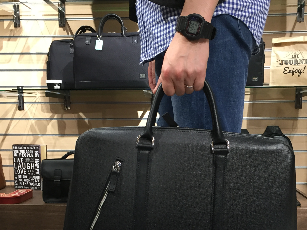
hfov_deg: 39.7
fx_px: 426
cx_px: 159
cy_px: 181
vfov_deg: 29.6
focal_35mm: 48
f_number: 2.2
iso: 125
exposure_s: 1/33
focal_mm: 4.15
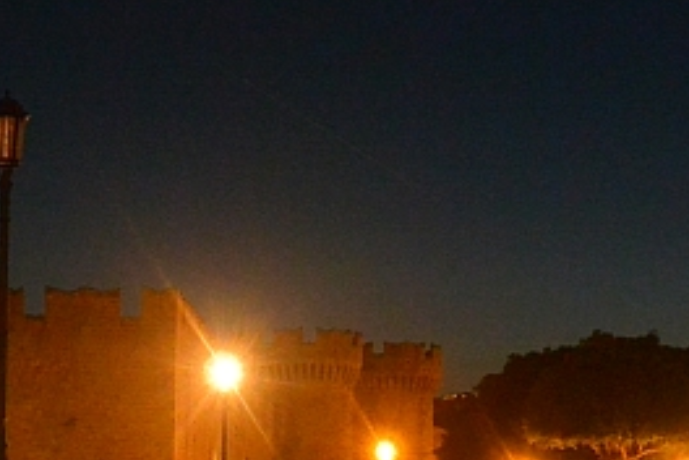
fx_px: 1684
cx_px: 360
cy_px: 474
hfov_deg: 23.1
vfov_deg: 15.2
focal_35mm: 88
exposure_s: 1/15
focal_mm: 11
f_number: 3.5
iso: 1250
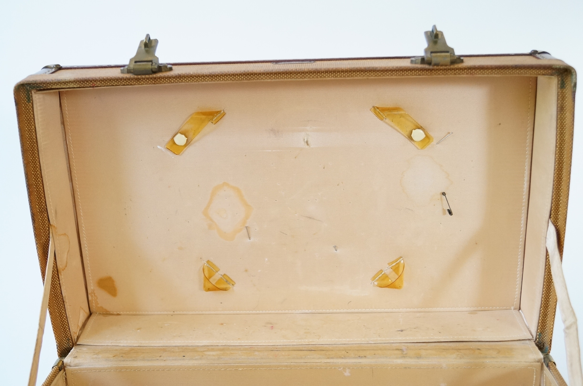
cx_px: 292
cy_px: 193
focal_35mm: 45
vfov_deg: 29.8
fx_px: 728
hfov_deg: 43.7
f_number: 4.5
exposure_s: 1/60
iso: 1250
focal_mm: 30
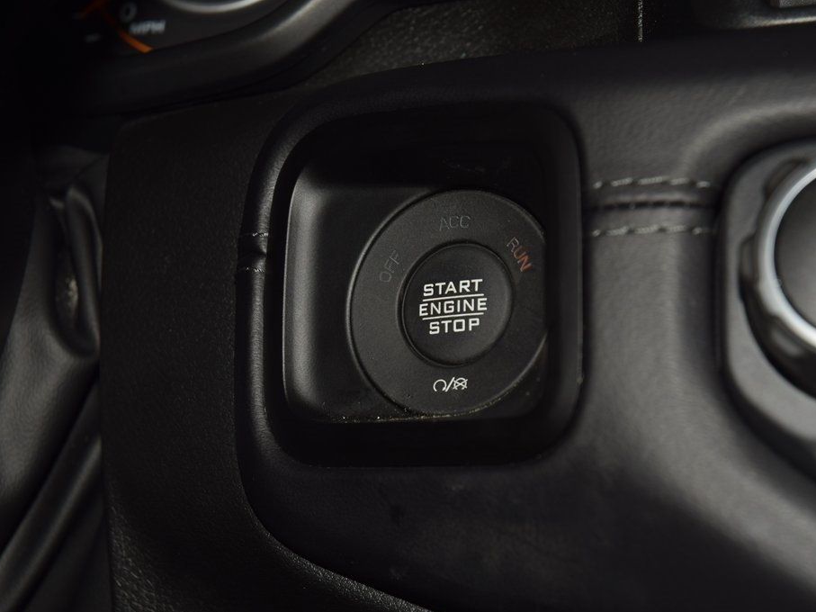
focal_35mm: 114
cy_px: 306
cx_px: 432
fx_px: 2687
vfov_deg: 13.0
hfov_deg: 17.3
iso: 100
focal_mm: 70
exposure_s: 1/125
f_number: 8
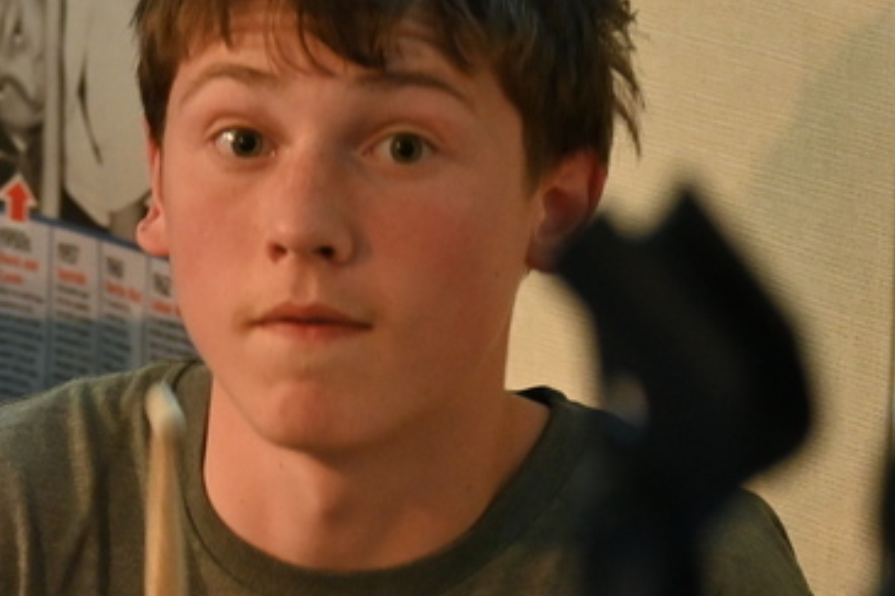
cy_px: 644
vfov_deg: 3.9
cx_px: 83
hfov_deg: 5.9
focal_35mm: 349
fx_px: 8682
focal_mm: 83
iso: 1600
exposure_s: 1/50
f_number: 5
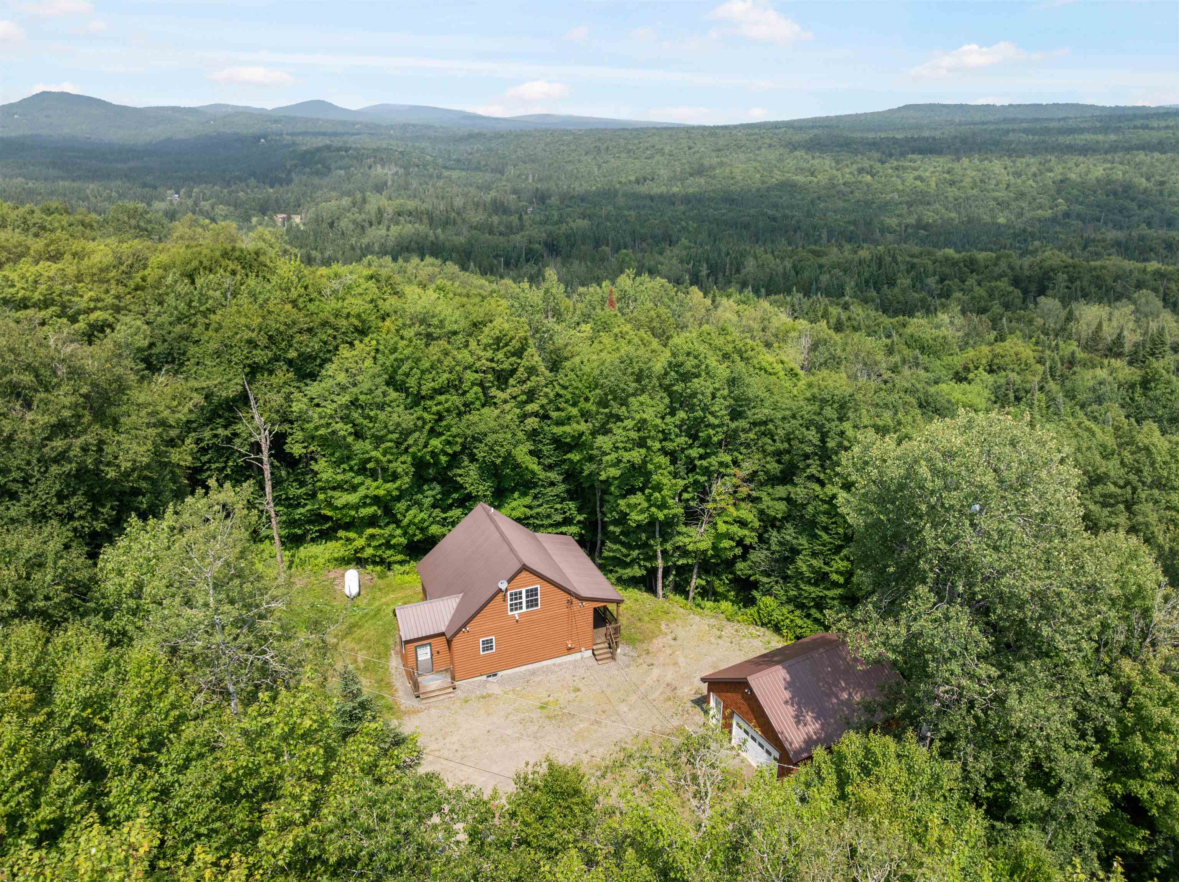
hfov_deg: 71.6
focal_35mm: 24
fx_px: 817
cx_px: 590
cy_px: 441
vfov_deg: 56.8
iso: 100
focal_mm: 12.29
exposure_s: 1/1600
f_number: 2.8
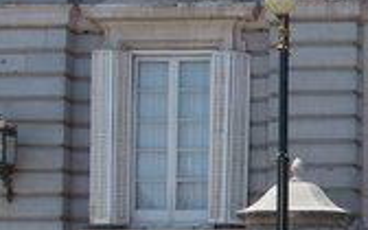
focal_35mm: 85
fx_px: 852
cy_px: 85
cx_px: 473
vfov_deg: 15.3
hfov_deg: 22.0
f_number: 4.5
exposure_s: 1/800
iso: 100
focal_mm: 6
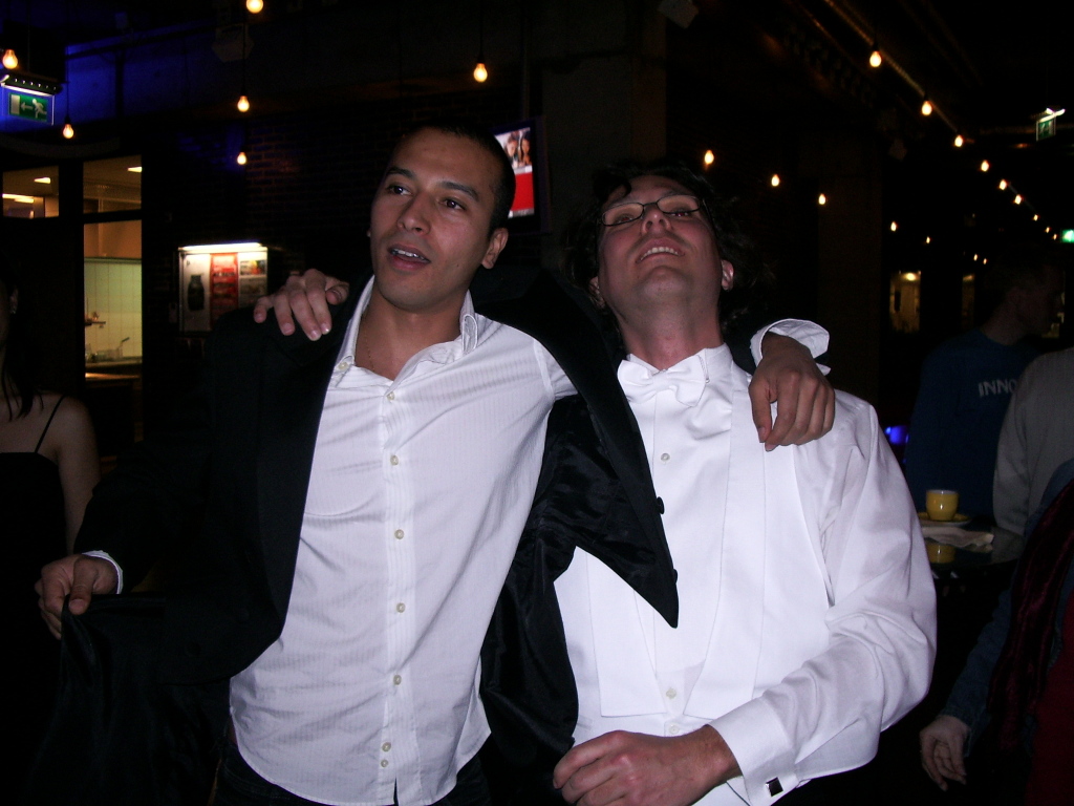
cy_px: 403
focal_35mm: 35
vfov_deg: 40.7
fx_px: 1086
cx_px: 537
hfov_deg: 52.6
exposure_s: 1/40
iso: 100
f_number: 2.6
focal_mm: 5.8
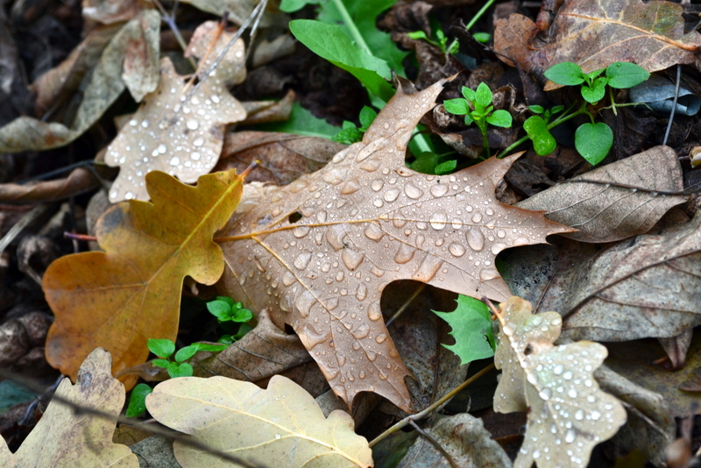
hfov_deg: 9.1
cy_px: 234
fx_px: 4383
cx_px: 350
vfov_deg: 6.1
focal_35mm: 225
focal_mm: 150
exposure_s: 1/100
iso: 400
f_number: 9
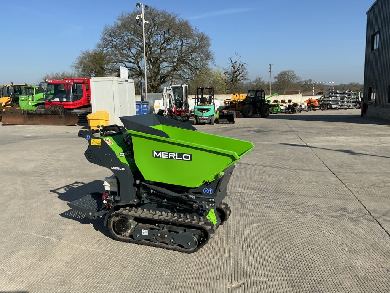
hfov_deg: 63.4
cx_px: 195
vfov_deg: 49.7
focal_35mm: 28
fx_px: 315
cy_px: 146
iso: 25
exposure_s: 1/1984
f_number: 1.8
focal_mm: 3
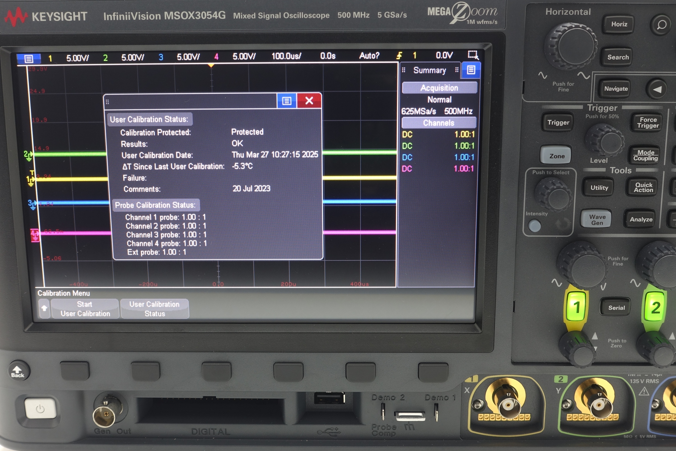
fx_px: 864
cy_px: 222
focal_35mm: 46
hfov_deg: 42.7
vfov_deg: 29.3
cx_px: 333
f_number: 5
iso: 100
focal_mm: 16.62
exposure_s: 1/4
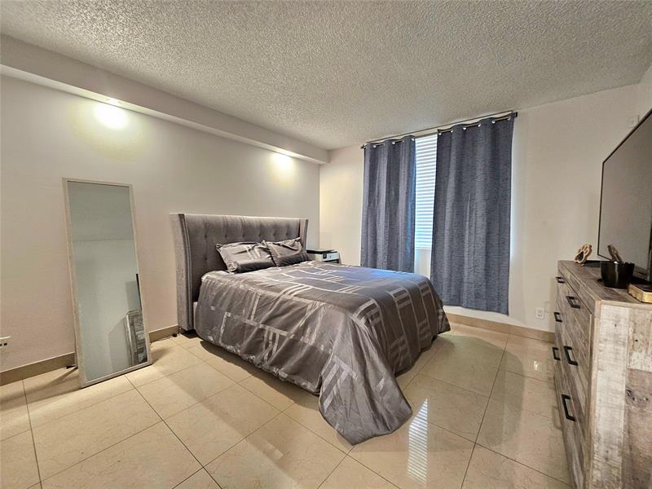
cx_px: 326
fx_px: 245
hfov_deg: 106.2
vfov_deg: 89.9
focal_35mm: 13
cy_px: 244
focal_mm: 2.2
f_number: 2.2
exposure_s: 1/30
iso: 400
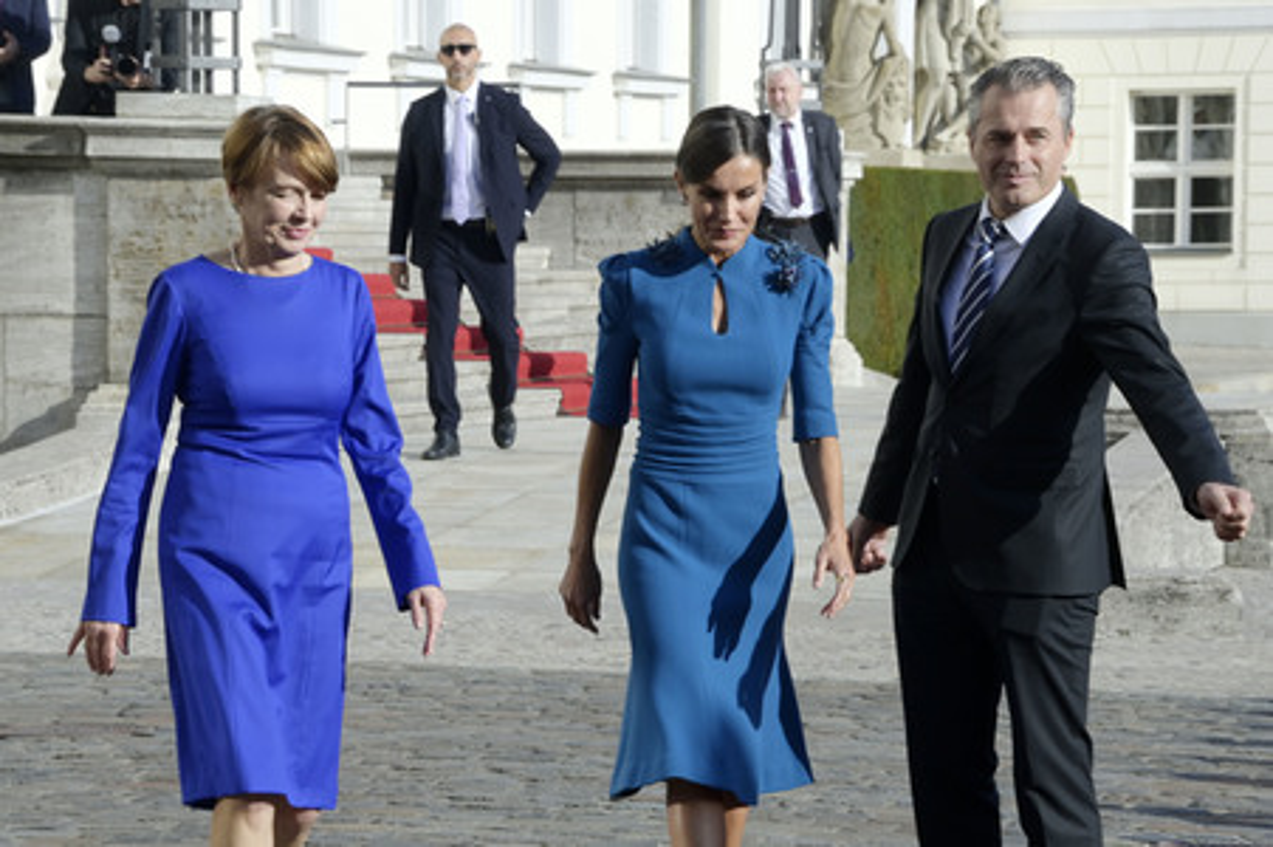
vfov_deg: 8.1
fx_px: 6007
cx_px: 636
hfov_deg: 12.1
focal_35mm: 170
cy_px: 424
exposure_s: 1/320
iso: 640
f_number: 18
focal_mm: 170
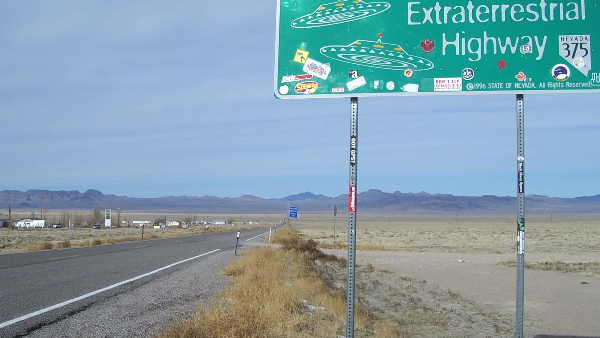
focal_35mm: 47
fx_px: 748
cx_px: 275
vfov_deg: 25.4
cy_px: 158
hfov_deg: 43.7
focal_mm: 5.8
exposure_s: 1/800
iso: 50
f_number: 4.3
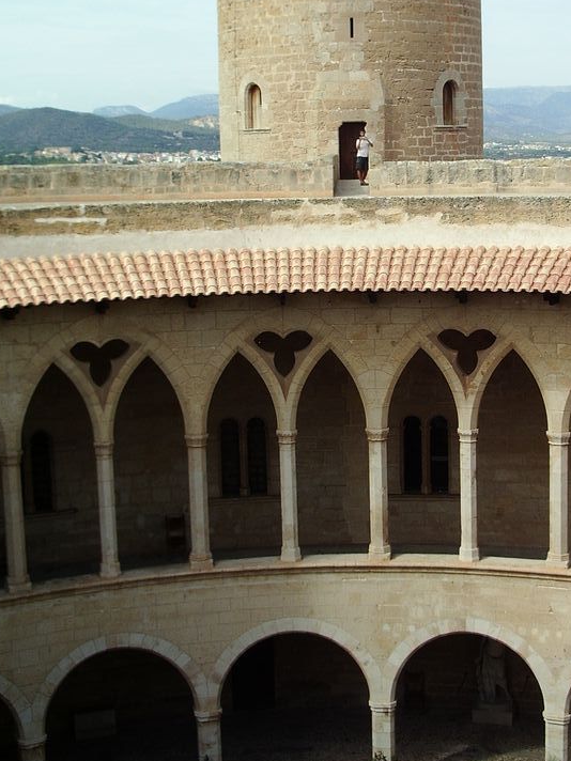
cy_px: 264
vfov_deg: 32.5
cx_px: 376
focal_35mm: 59
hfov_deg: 24.7
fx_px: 1298
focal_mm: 6.8
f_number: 4.6
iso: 50
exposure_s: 1/400
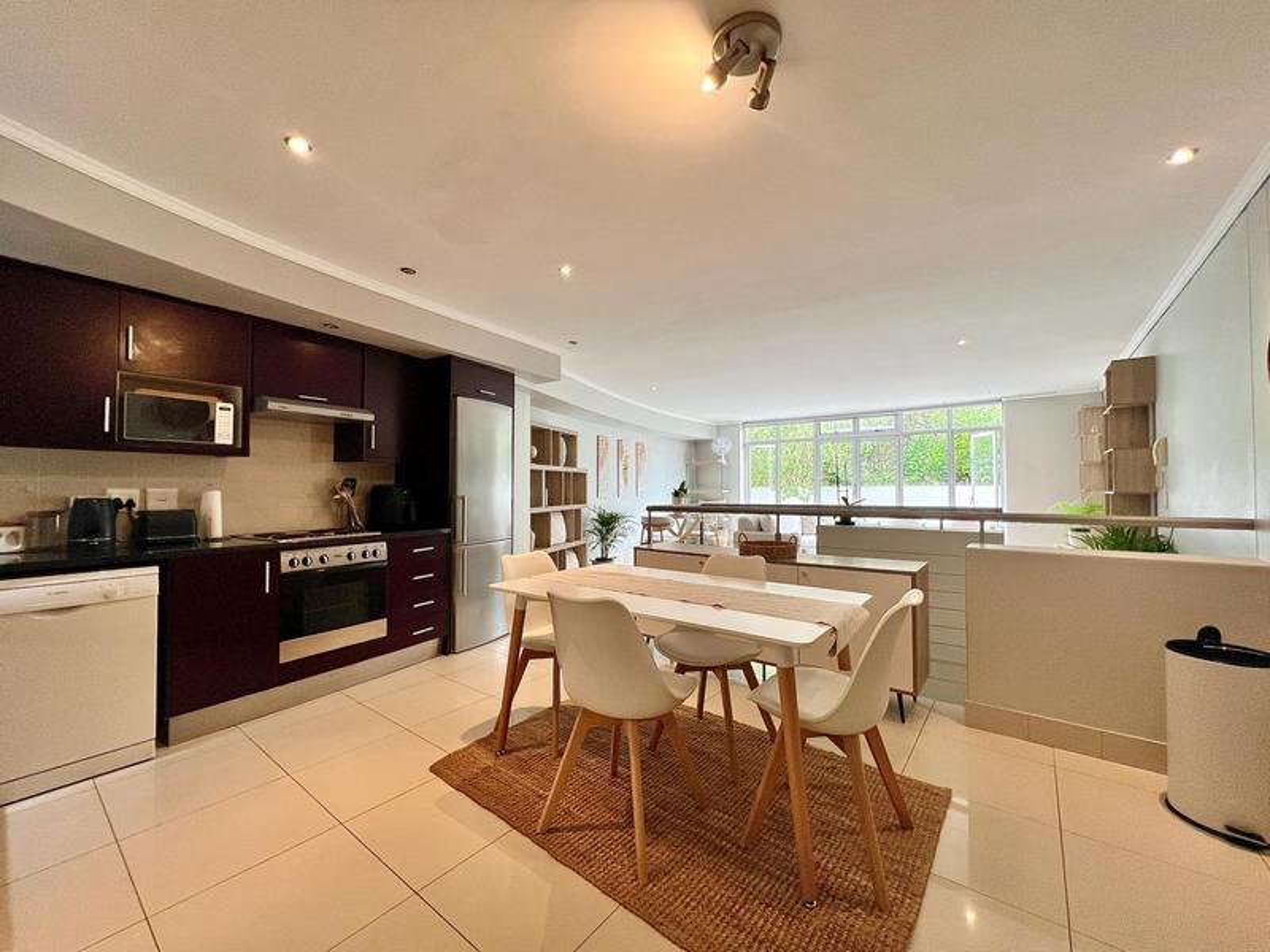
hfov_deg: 106.2
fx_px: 477
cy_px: 476
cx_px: 635
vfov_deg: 89.9
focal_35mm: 13
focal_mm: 1.57
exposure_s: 1/100
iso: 125
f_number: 1.8
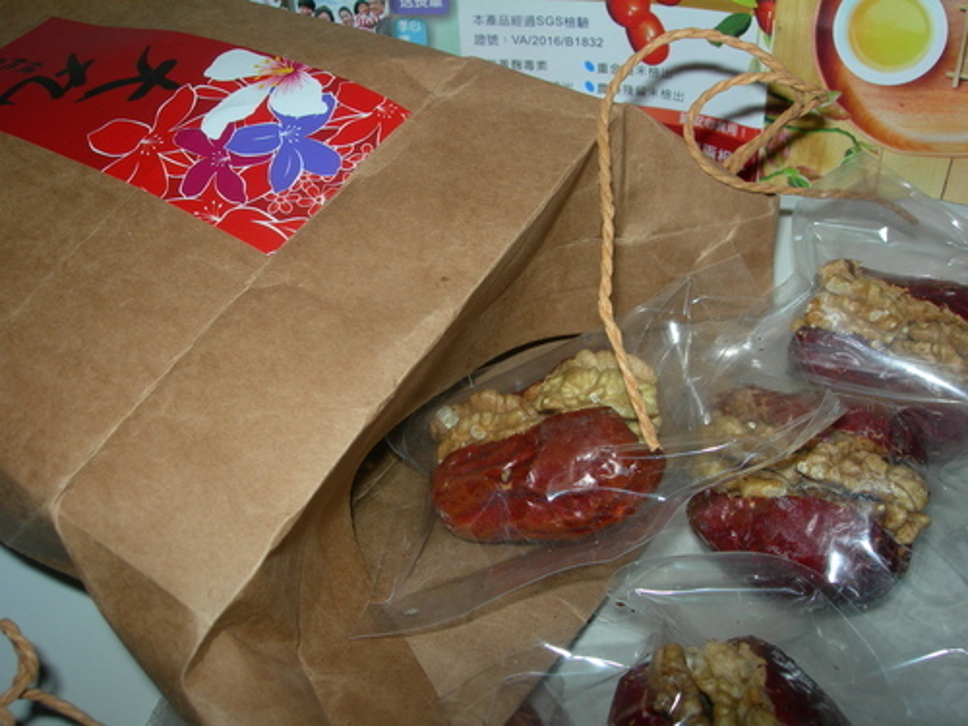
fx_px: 1063
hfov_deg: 49.0
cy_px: 363
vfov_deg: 37.7
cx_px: 484
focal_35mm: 38
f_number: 4.8
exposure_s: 1/60.1
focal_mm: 7.8
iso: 50
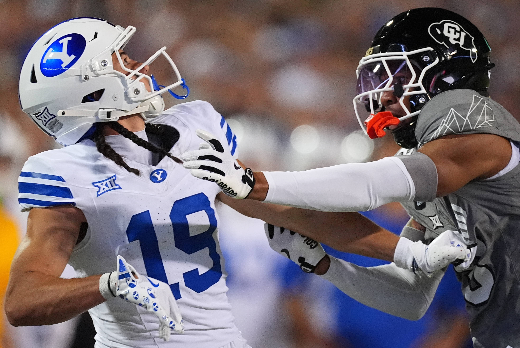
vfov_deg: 1.5
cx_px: 260
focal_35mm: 900
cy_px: 174
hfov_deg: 2.3
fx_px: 13011
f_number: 4
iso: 6400
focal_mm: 600
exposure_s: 1/1600
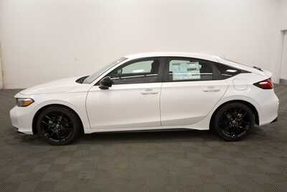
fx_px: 215
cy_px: 96
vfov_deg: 48.0
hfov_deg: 67.4
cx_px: 144
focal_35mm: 27
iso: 800
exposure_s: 1/250
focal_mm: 18
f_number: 5.3
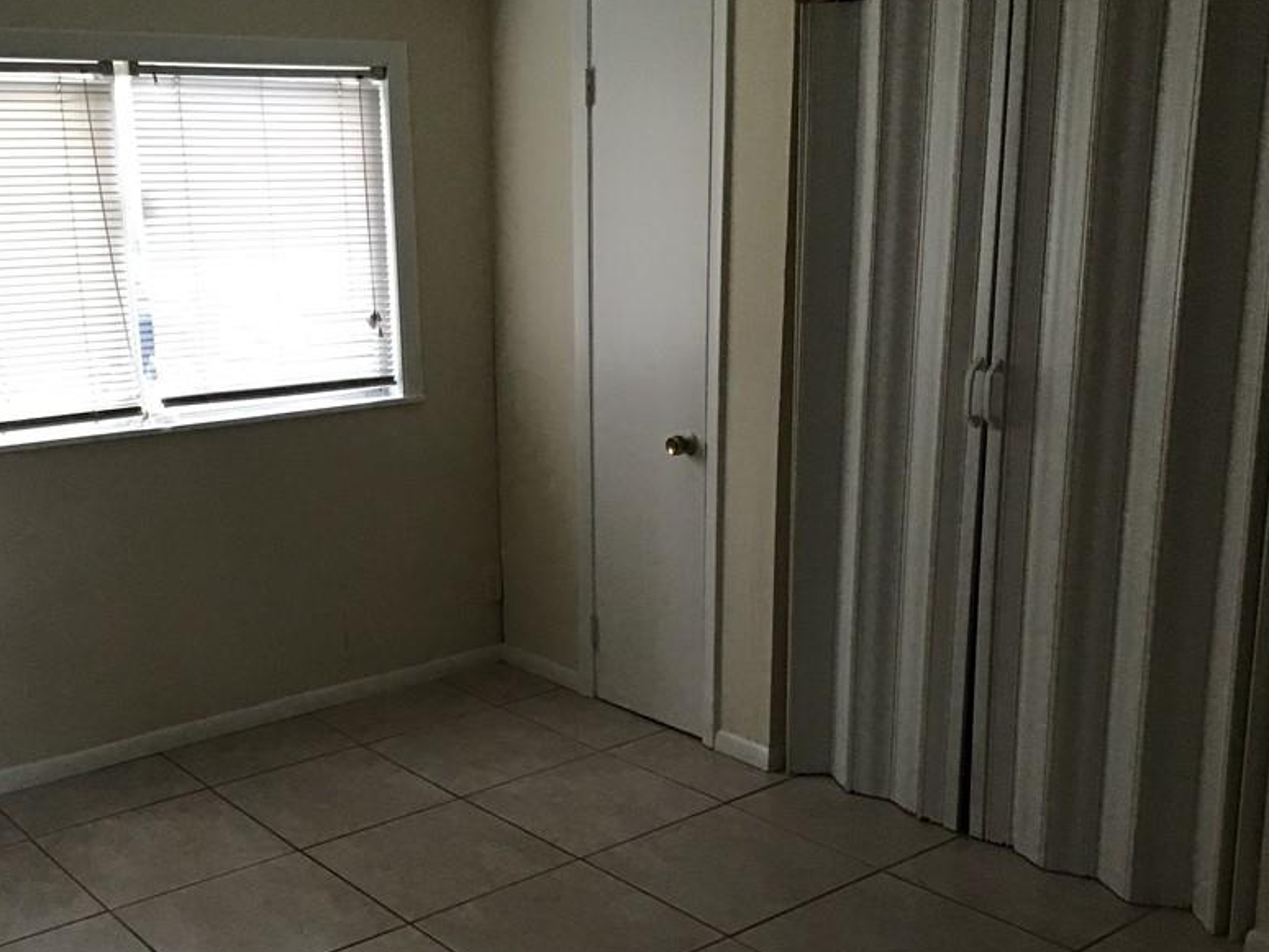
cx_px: 469
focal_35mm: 41
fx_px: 1503
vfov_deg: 35.0
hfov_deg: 45.3
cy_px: 580
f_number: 2.4
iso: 200
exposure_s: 1/24
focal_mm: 3.3
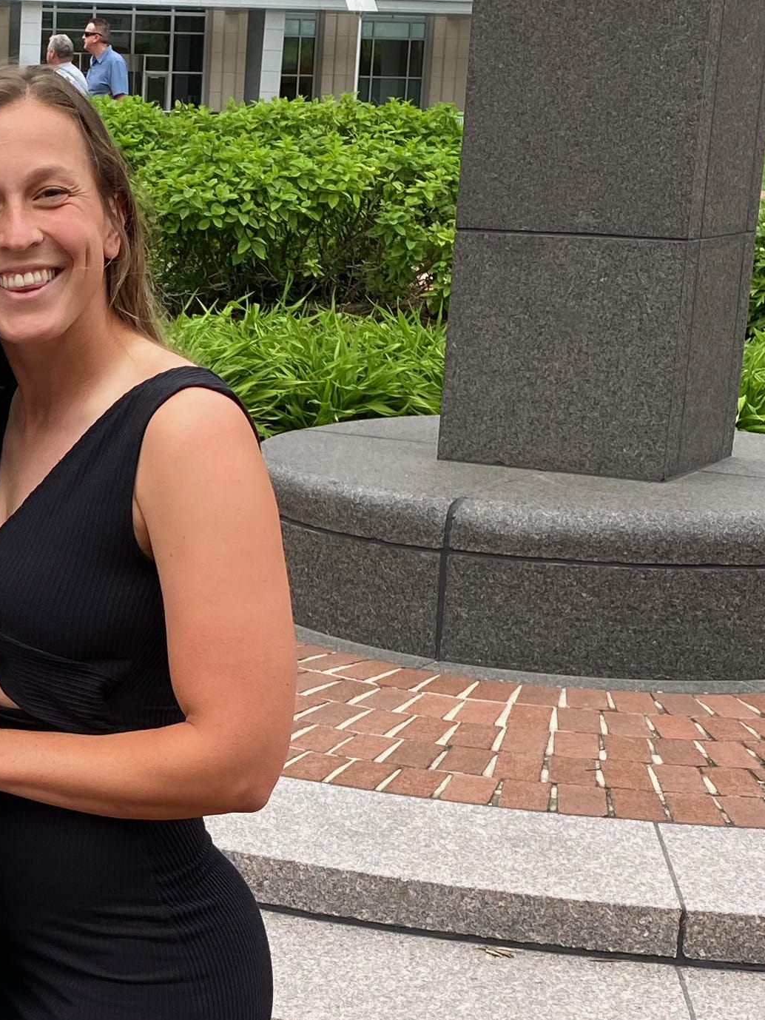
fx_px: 1532
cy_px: 582
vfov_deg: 36.7
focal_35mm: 52
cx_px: 68
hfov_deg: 27.0
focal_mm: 4.25
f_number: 1.8
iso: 32
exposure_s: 1/519
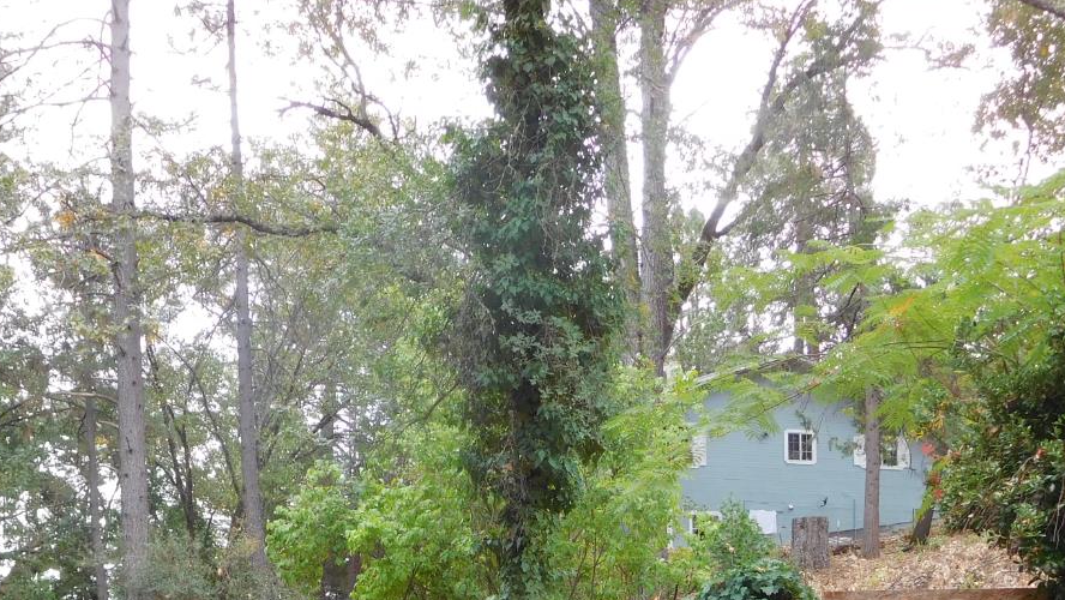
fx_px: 1299
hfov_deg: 44.5
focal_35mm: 46
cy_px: 608
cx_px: 479
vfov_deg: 24.7
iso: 125
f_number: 3.4
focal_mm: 4.5
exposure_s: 1/100
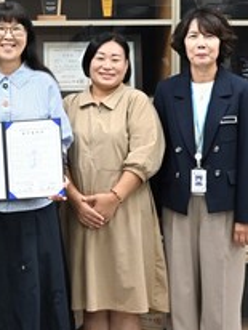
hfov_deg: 13.1
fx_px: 1039
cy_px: 120
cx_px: -88
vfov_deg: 18.0
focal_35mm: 109
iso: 1600
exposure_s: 1/125
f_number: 5
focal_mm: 39
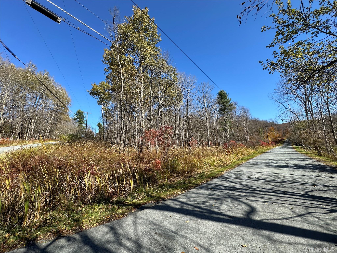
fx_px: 136
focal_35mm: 14
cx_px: 168
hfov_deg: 102.1
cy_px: 126
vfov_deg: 85.7
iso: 40
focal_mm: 2.22
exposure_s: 1/842
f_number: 2.2
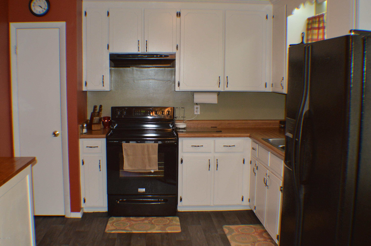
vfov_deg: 28.0
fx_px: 494
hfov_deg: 41.1
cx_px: 186
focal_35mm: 48
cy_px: 123
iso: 1250
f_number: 4.8
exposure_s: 1/60
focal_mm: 32
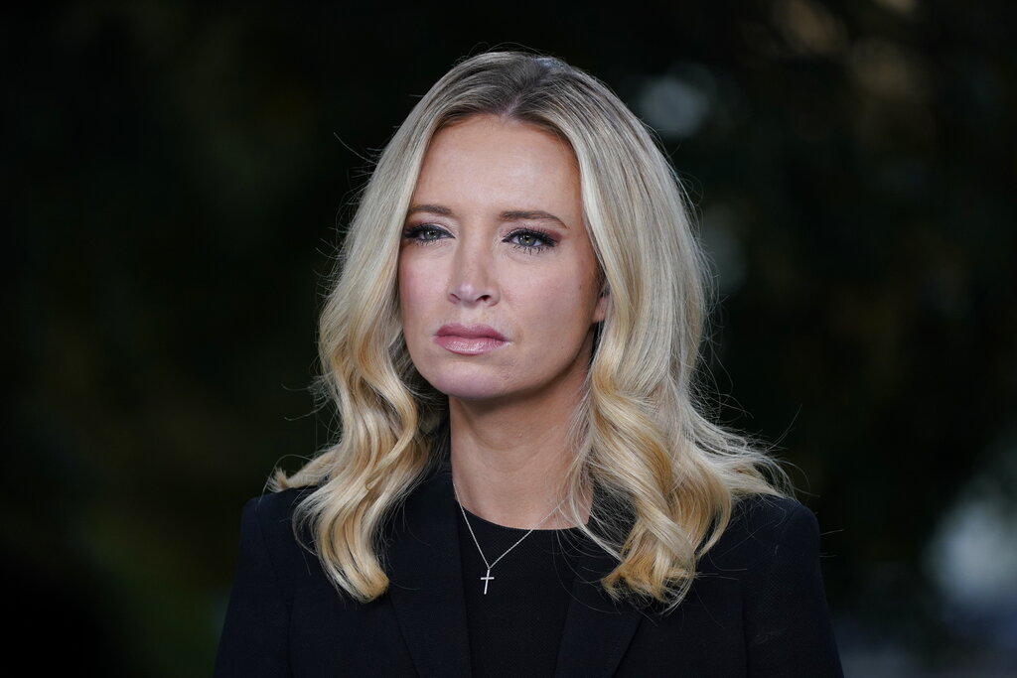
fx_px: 11301
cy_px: 339
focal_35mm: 400
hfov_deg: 5.2
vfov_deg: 3.4
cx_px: 508
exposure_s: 1/1250
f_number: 7.1
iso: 1600
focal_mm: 400
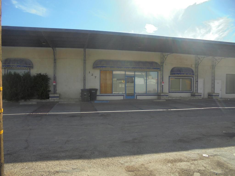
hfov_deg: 67.3
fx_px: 177
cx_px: 118
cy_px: 88
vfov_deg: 53.1
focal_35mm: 26
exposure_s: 1/640
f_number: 3.5
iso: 100
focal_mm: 4.6
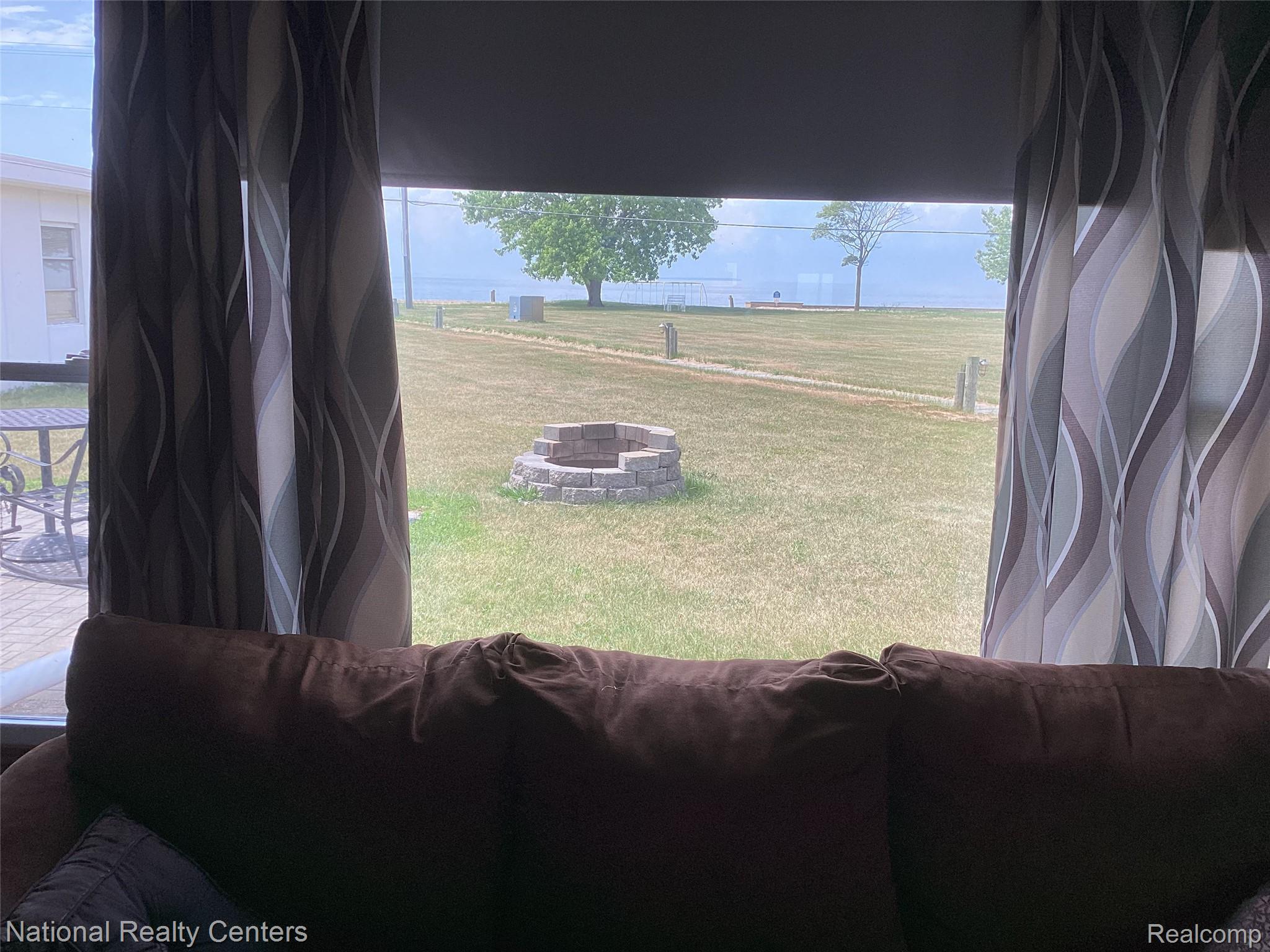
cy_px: 476
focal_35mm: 31
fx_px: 1137
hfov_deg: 58.4
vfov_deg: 45.4
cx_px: 635
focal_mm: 3.3
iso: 25
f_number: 2.4
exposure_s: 1/314
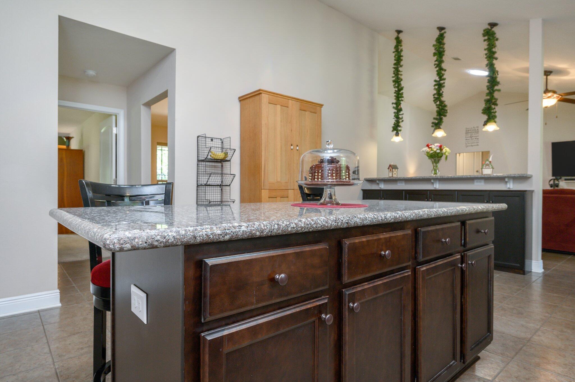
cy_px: 191
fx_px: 319
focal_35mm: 20
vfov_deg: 61.8
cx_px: 288
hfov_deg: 84.0
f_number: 7.1
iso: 500
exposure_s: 1/25
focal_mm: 20
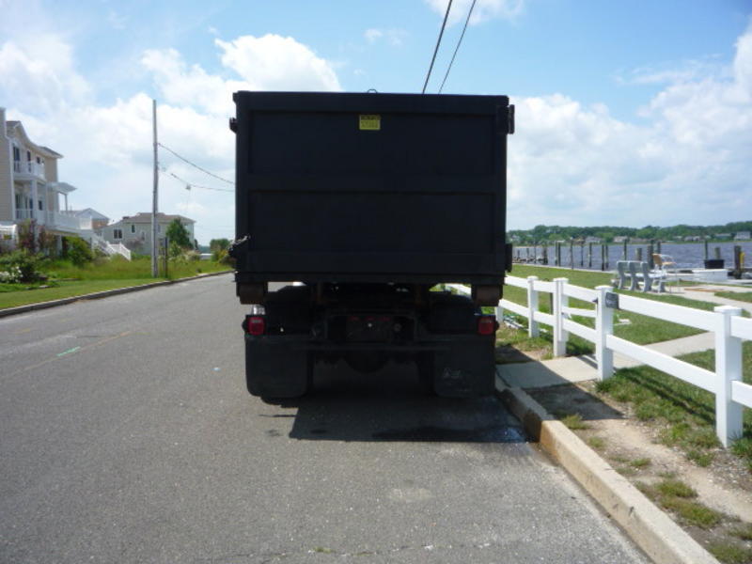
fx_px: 652
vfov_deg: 46.8
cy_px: 282
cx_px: 376
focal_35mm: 30
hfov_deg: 60.0
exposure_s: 1/400
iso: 100
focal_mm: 5.2
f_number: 5
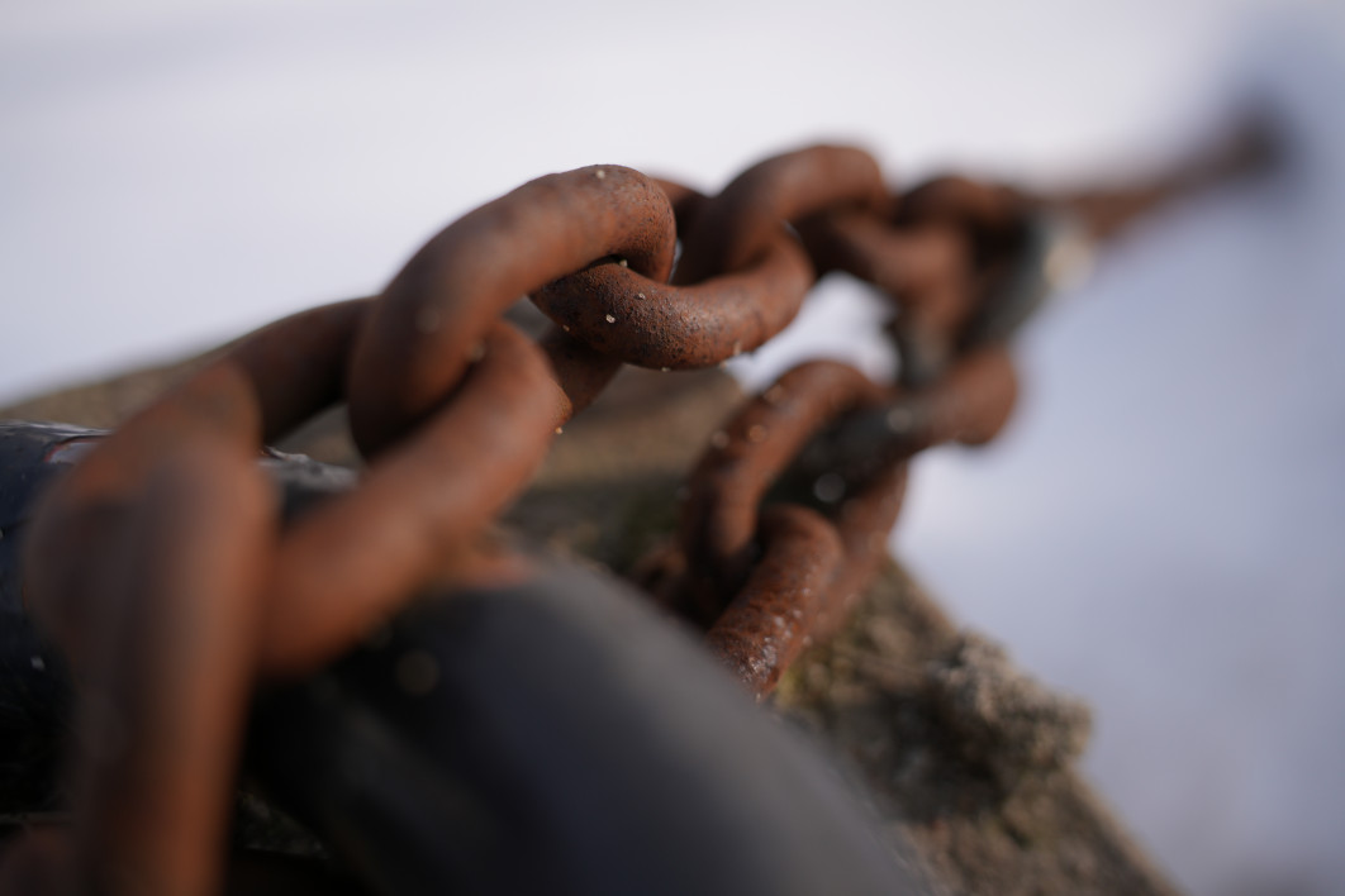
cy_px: 448
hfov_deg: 54.4
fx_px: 1308
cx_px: 672
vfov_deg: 37.9
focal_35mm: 35
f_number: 2.8
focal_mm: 35
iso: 100
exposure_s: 1/1250
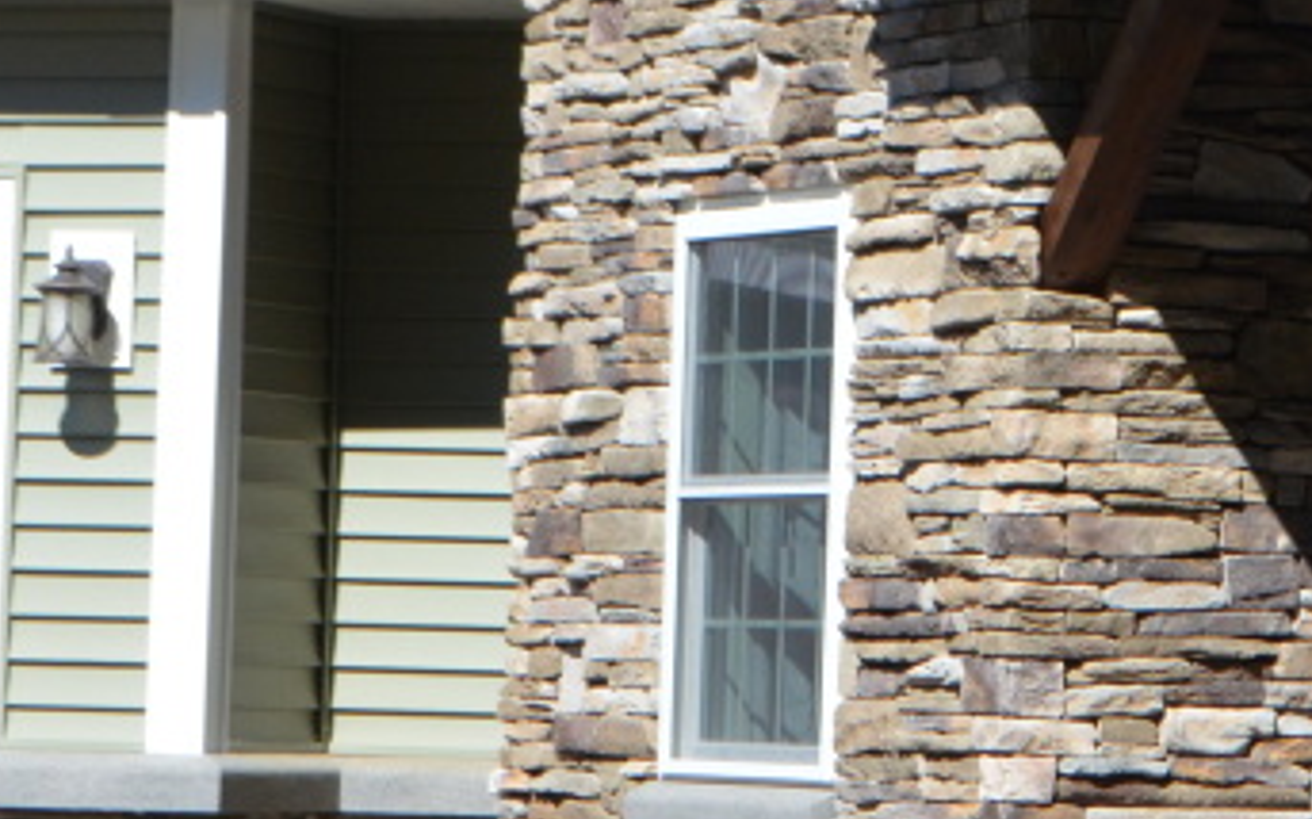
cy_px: 161
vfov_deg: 5.2
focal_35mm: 251
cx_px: 1408
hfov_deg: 8.3
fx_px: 8953
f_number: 13
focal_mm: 55
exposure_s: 1/640
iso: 800
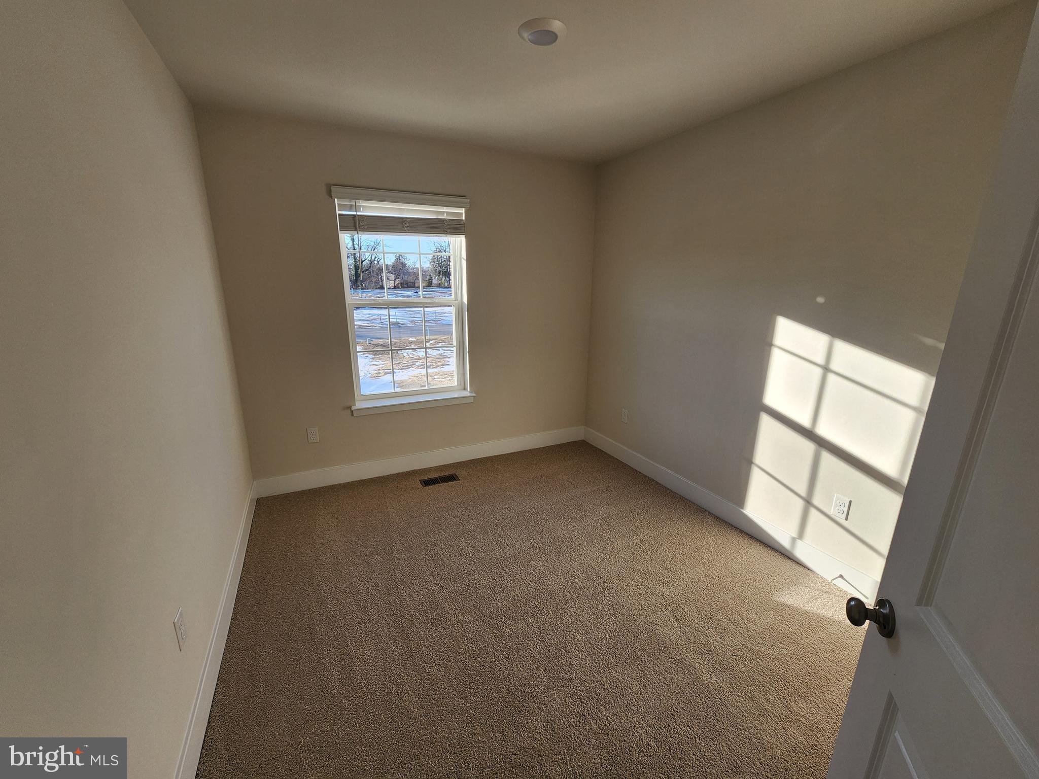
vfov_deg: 89.9
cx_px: 520
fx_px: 390
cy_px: 390
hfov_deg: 106.2
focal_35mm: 13
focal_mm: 2.2
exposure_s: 1/269
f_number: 2.2
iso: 50
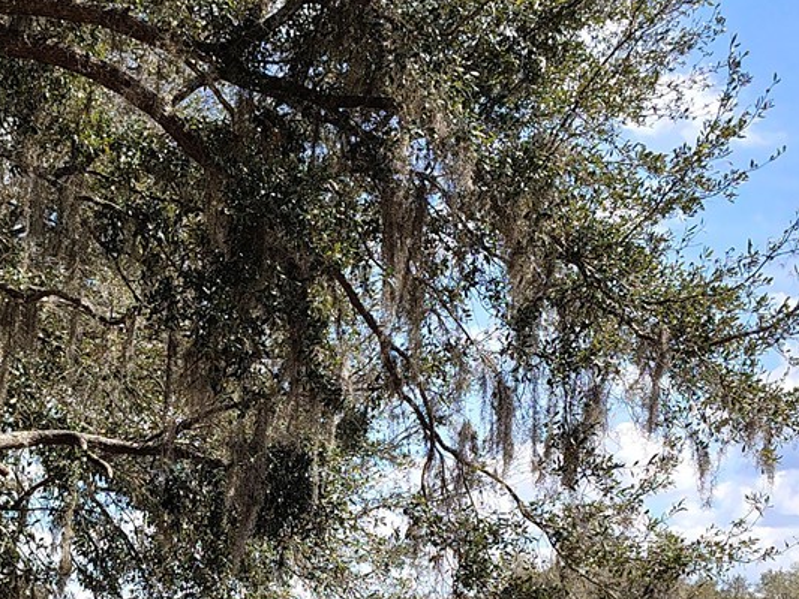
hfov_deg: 27.0
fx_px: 1662
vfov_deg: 20.1
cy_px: 530
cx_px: 345
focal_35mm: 72
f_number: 1.8
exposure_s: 1/1057
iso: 100
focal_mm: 5.56
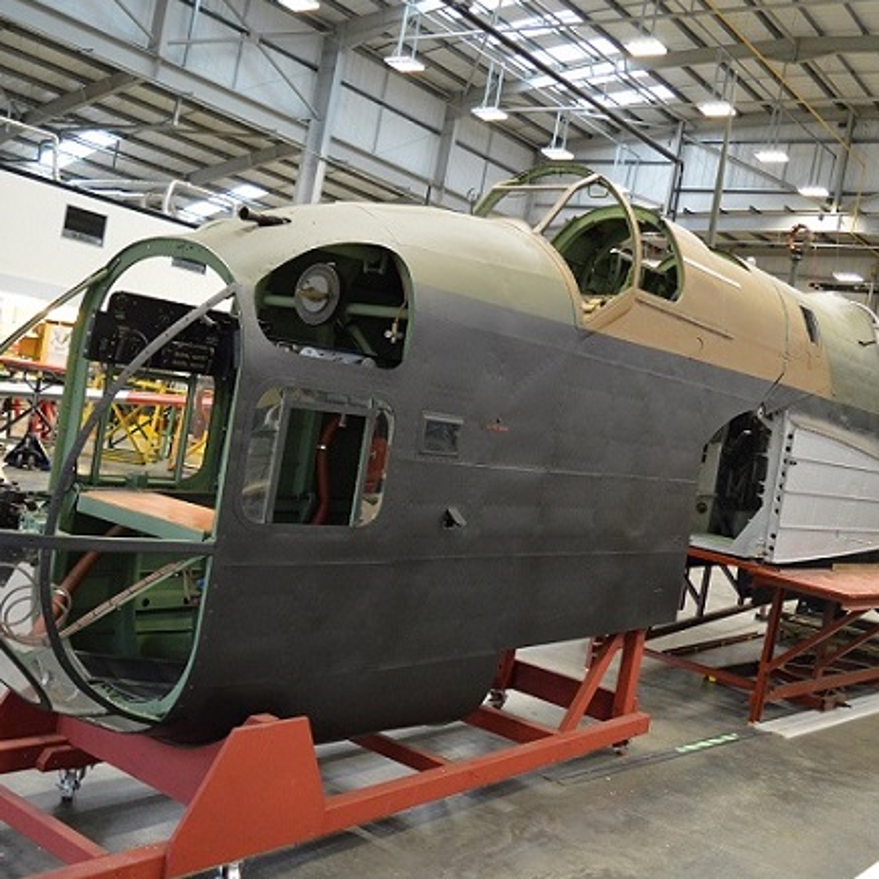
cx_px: 510
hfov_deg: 47.0
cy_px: 440
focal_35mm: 35
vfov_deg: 47.2
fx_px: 1006
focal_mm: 18
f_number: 3.5
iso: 1800
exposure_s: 1/60
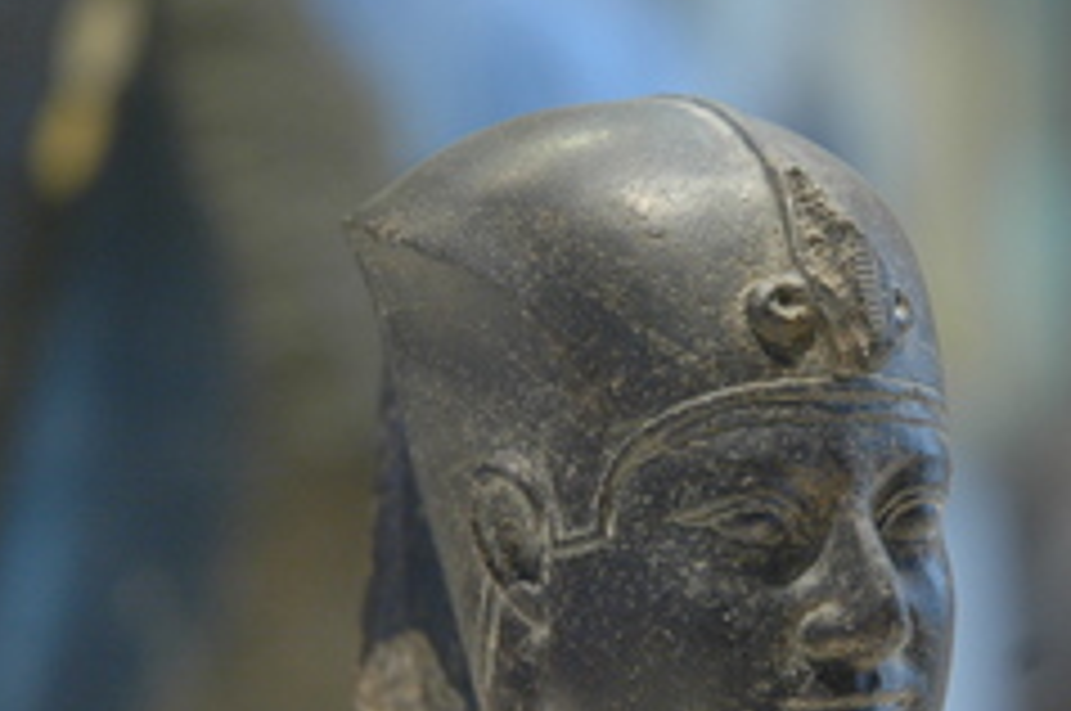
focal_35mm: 194
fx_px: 5764
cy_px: 513
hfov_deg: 10.6
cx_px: 810
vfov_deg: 7.1
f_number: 4.5
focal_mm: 70
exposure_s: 1/20
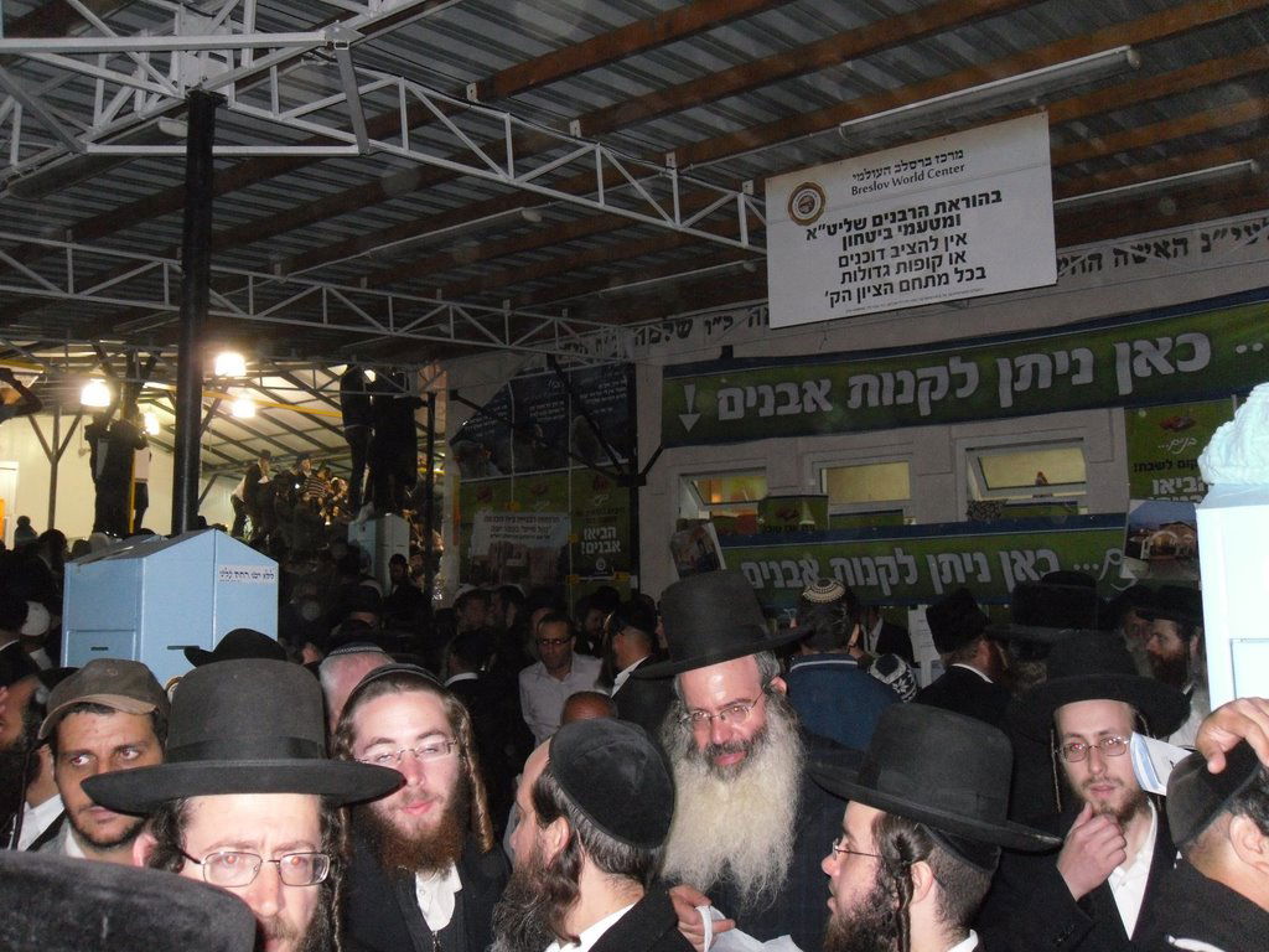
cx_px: 634
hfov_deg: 52.6
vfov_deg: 40.7
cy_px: 476
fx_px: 1283
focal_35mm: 35
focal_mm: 6.3
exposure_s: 1/45
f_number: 3.5
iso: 400
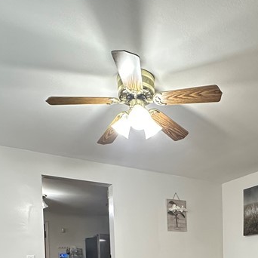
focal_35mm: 37
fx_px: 312
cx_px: 173
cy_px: 278
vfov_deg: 38.0
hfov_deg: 44.3
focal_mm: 2.22
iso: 250
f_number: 2.2
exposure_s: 1/120
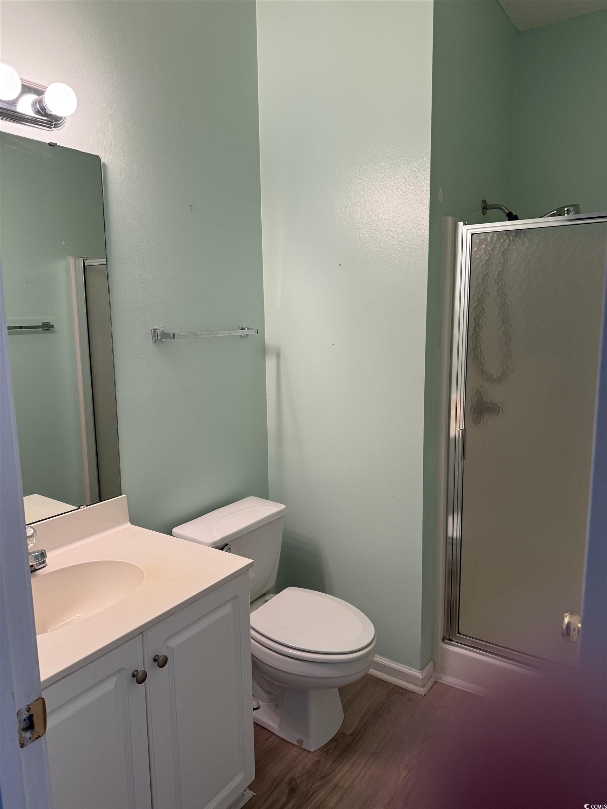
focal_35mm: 24
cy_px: 404
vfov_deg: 71.6
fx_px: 561
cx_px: 304
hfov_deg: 56.8
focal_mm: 6.76
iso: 200
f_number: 1.78
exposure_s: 1/120
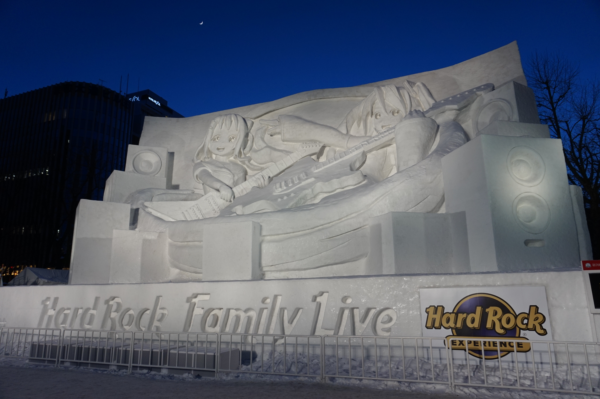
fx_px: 400
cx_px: 300
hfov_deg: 73.8
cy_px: 200
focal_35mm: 24
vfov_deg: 53.1
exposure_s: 1/160
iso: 320
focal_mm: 16
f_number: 4
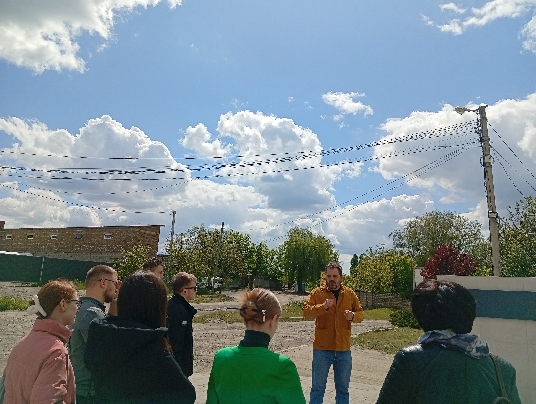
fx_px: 419
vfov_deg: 51.5
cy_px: 202
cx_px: 268
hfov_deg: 65.2
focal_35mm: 27
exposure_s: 1/1610
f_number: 1.8
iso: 50
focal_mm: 3.98
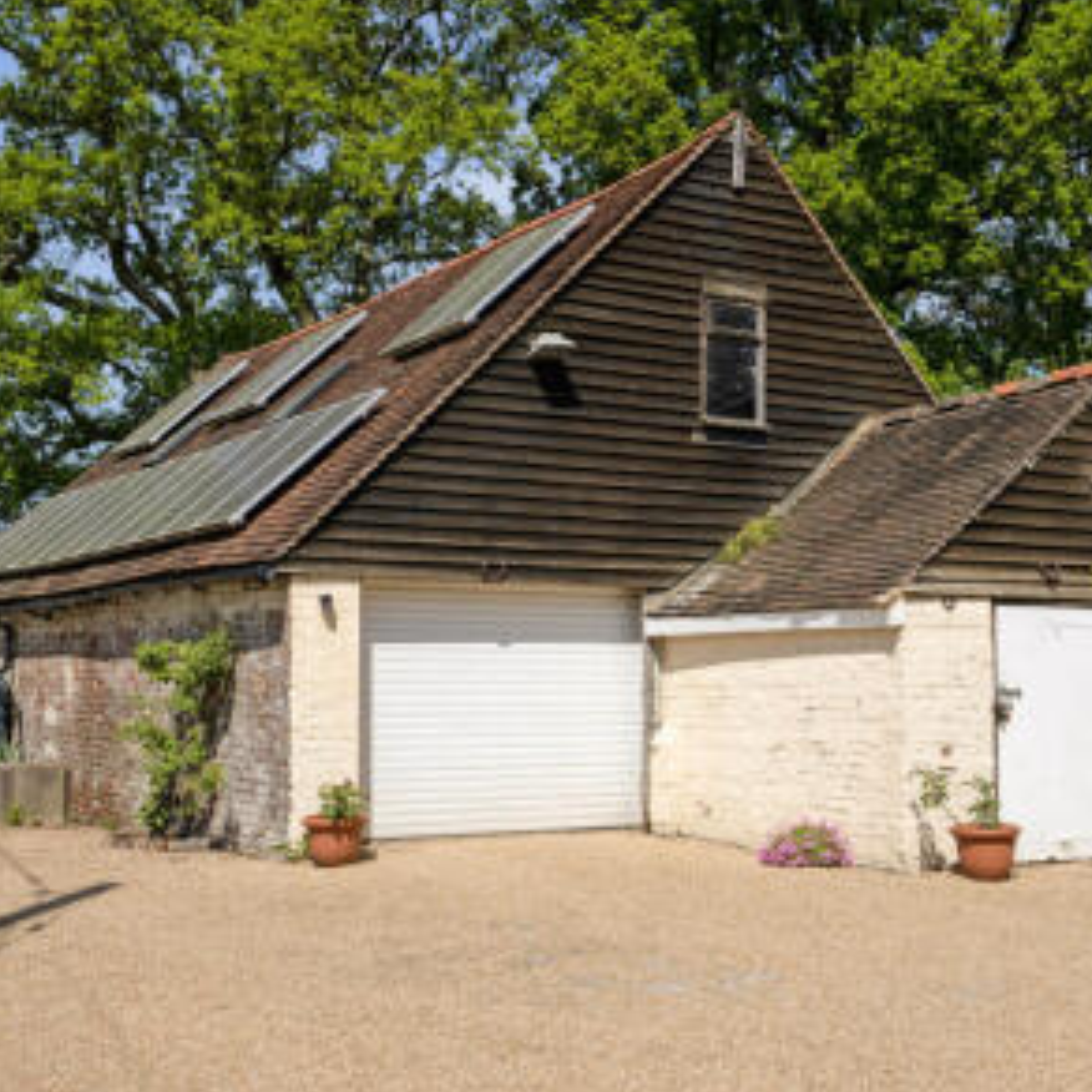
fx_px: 1535
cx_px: 610
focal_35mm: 43
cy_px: 555
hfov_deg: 39.1
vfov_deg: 39.2
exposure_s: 1/400
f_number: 11
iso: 160
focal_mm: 31
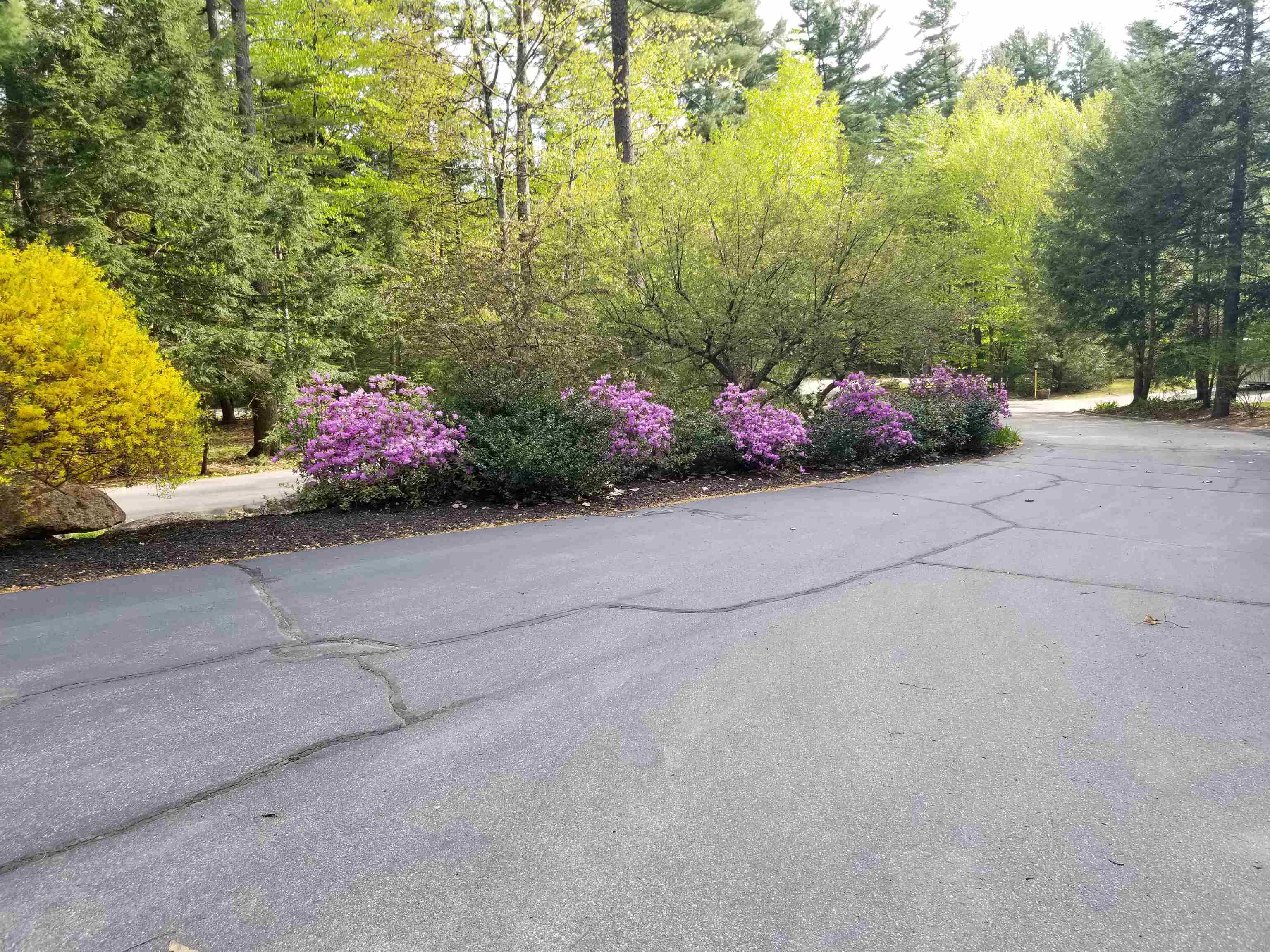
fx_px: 954
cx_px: 635
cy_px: 476
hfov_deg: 67.3
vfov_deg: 53.1
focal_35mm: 26
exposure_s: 1/277
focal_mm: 4.25
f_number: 1.7
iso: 50
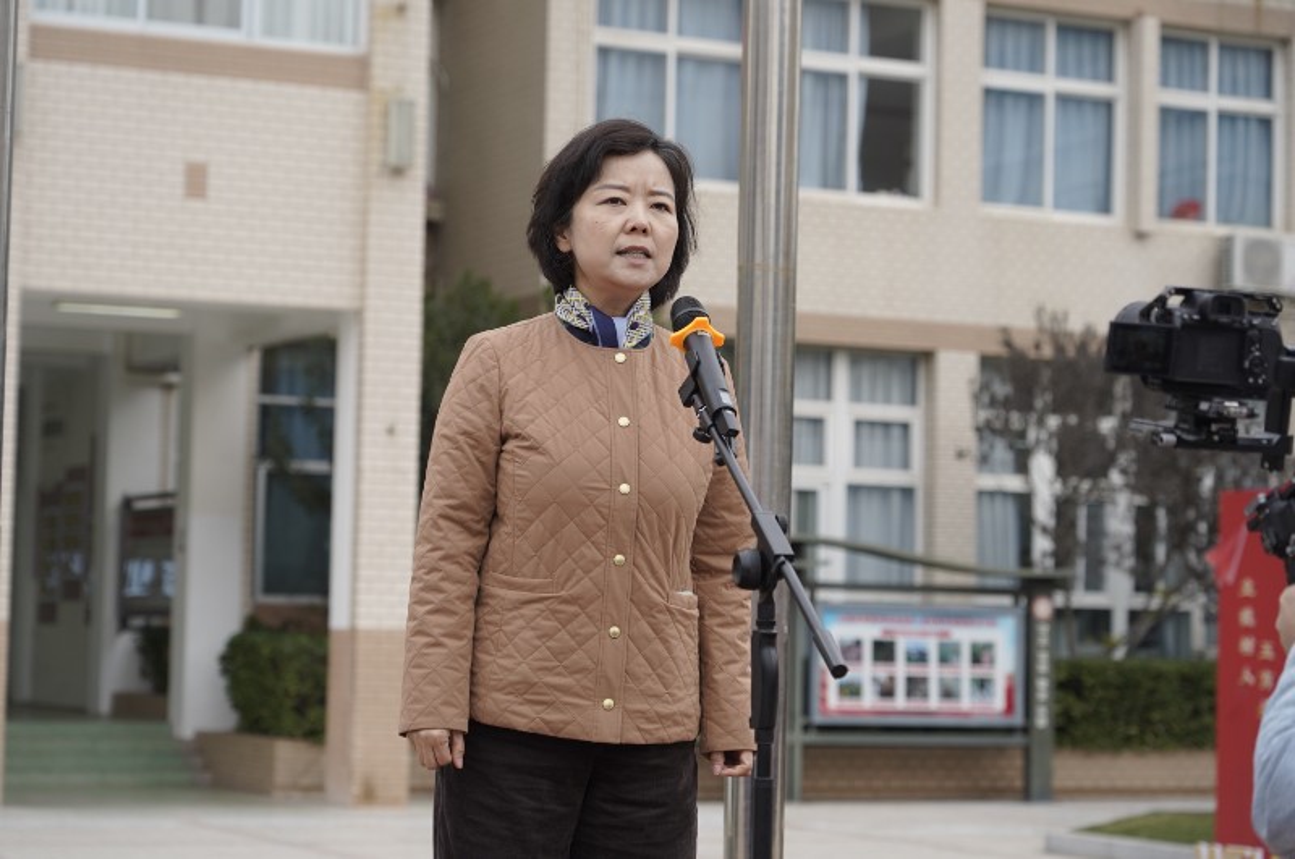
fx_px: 3089
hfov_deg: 23.7
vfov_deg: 15.8
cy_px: 430
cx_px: 648
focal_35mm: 86
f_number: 5
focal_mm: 86
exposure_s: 1/500
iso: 400
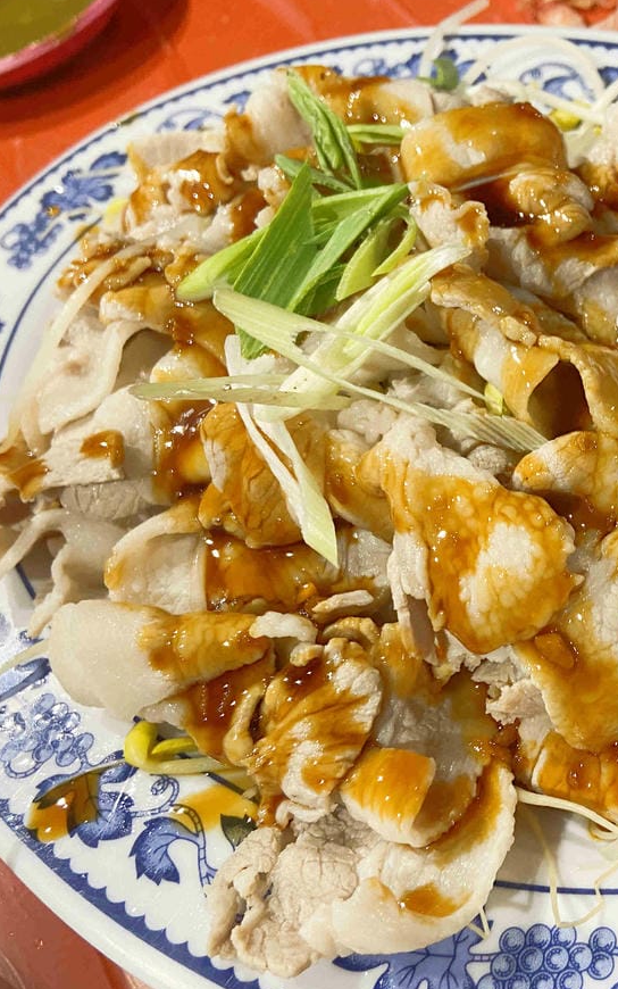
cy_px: 506
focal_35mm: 38
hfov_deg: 31.8
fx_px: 1024
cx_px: 570
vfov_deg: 51.5
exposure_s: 1/60
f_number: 1.8
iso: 160
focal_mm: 4.25
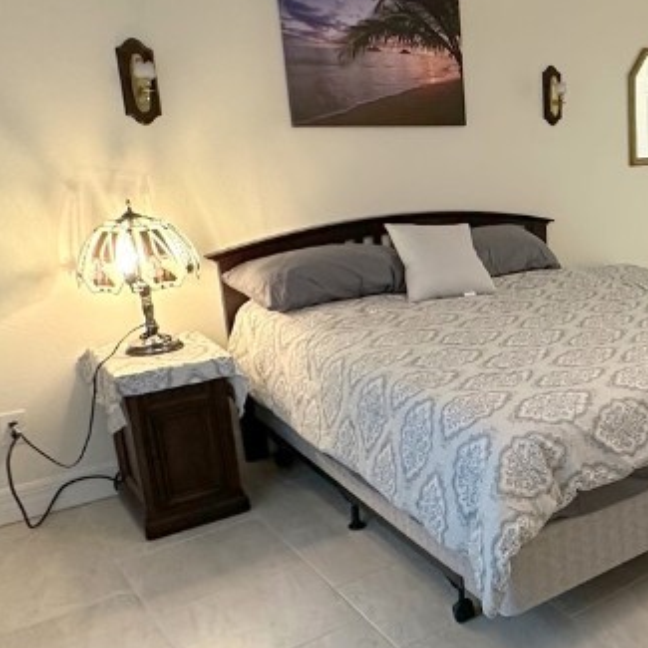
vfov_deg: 42.8
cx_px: 730
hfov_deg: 35.8
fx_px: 826
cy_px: 319
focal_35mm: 39
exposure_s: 1/60
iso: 320
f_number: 2.2
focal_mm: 2.22
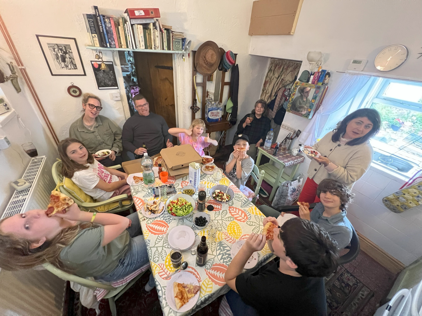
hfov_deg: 106.2
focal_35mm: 13
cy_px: 158
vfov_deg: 89.9
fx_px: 158
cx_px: 211
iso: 800
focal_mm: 1.57
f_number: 1.8
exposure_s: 1/50
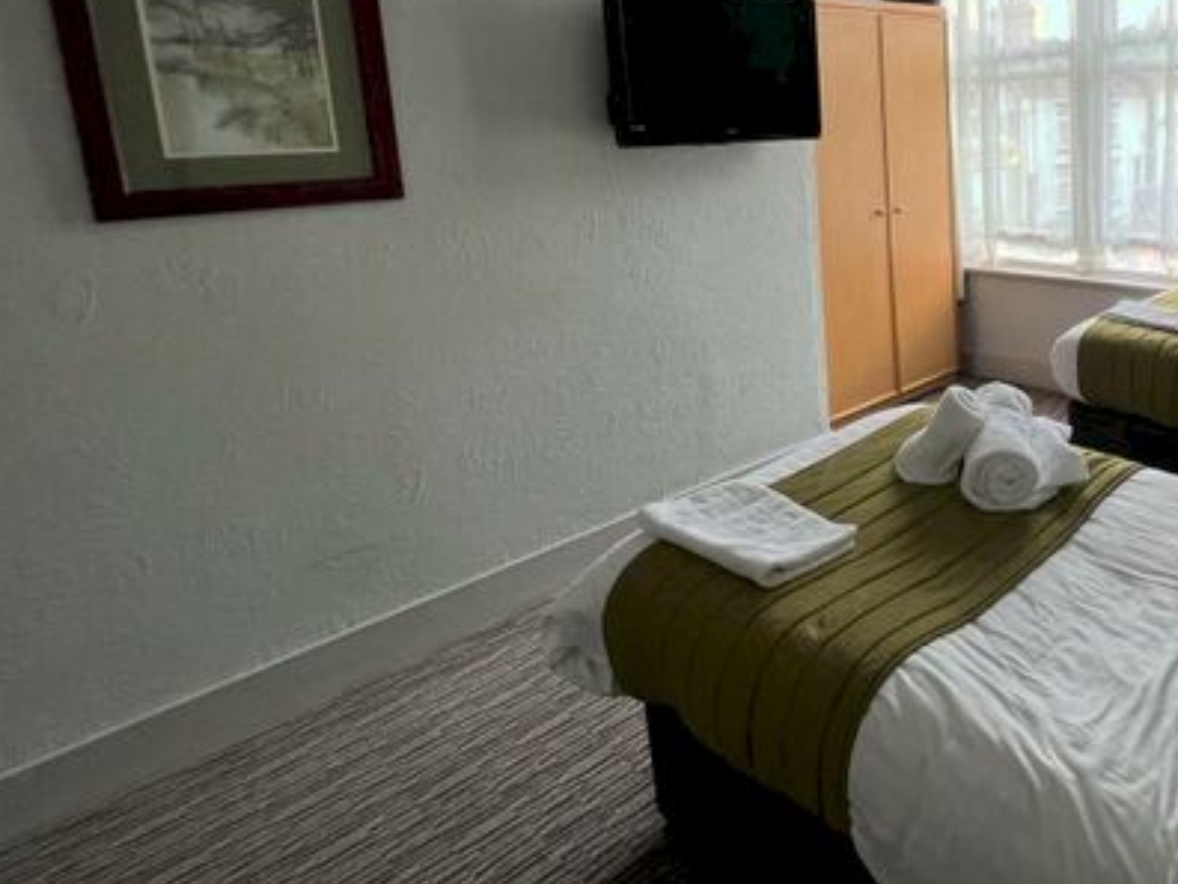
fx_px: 783
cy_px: 263
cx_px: 979
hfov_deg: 65.6
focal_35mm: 23
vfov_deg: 57.0
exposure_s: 1/99
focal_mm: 1.57
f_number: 1.8
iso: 100
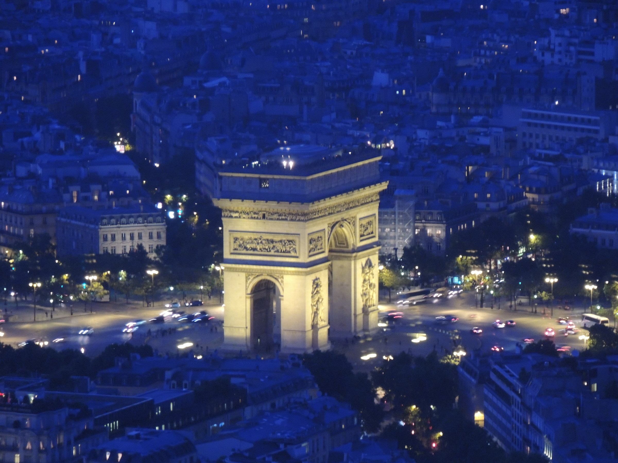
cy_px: 232
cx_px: 309
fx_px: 7141
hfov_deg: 5.0
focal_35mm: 400
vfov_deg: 3.7
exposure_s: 1/3
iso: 800
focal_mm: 71.3
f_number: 4.8
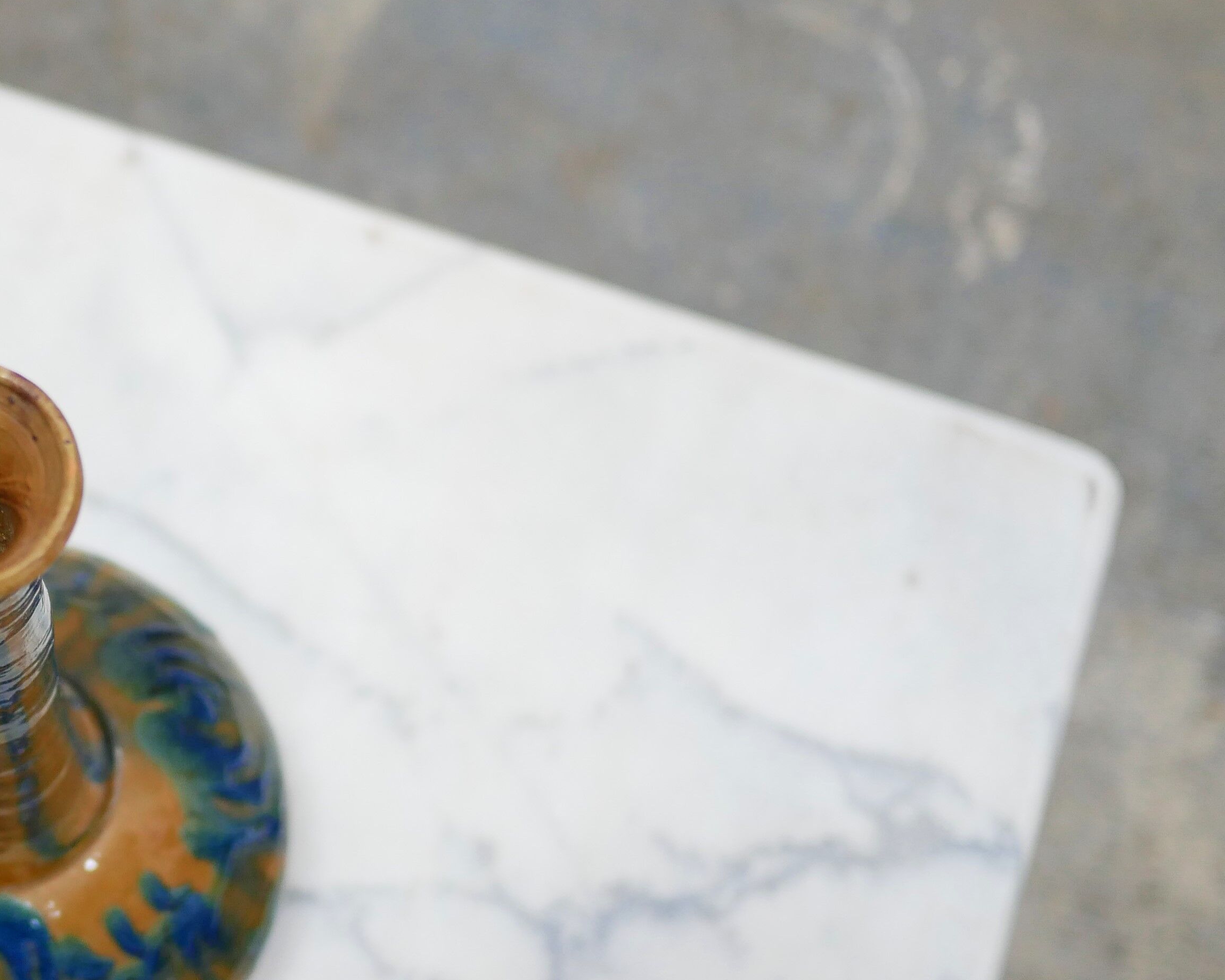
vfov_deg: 19.6
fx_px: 2828
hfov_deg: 23.7
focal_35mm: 78
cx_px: 88
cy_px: 571
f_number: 1.7
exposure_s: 1/60
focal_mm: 20
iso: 500
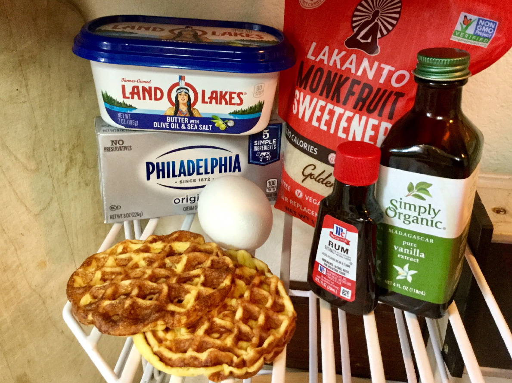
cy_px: 192
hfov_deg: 58.4
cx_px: 256
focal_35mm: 31
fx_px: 458
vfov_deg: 45.4
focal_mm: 3.3
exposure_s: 1/17
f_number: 2.4
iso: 200
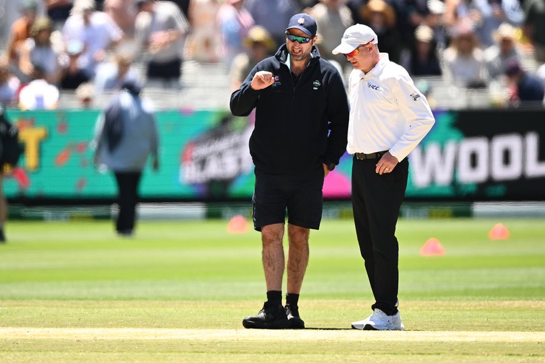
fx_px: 9126
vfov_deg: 2.3
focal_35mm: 603
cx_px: 273
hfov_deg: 3.4
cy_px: 181
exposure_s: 1/1905
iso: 500
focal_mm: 600
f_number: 4
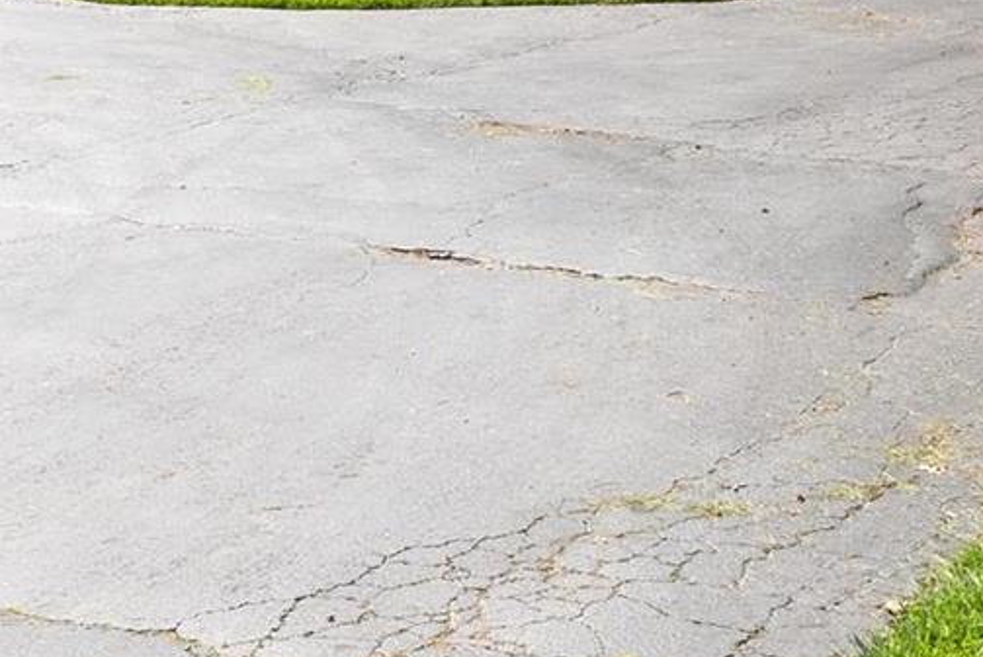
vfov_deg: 14.8
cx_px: 188
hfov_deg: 22.5
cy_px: -158
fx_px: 2431
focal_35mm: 89
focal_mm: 14
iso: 400
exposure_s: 1/640
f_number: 6.3
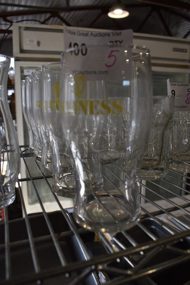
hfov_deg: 43.7
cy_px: 142
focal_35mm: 30
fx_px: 237
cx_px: 95
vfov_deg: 61.9
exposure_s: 1/125
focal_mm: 20
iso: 360
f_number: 5.6
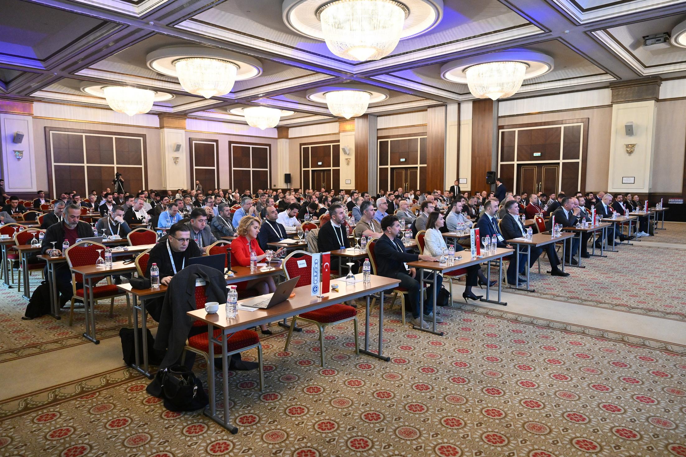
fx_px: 457
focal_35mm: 24
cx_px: 343
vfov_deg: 53.1
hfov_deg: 73.7
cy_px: 228
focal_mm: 24
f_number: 3.2
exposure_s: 1/125
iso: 2500
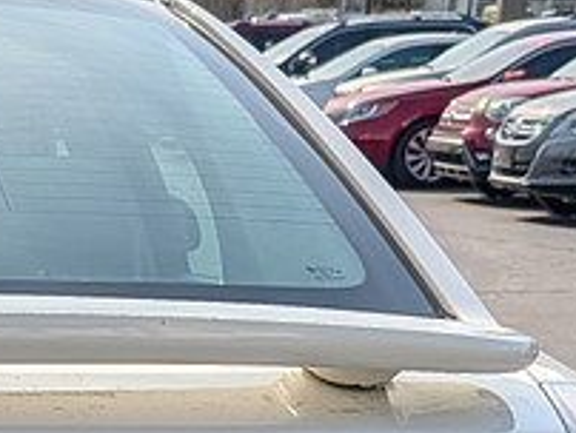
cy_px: 803
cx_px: -185
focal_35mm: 121
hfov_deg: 15.4
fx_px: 2016
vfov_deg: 11.3
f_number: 1.68
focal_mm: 6.9
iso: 25
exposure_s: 1/19608
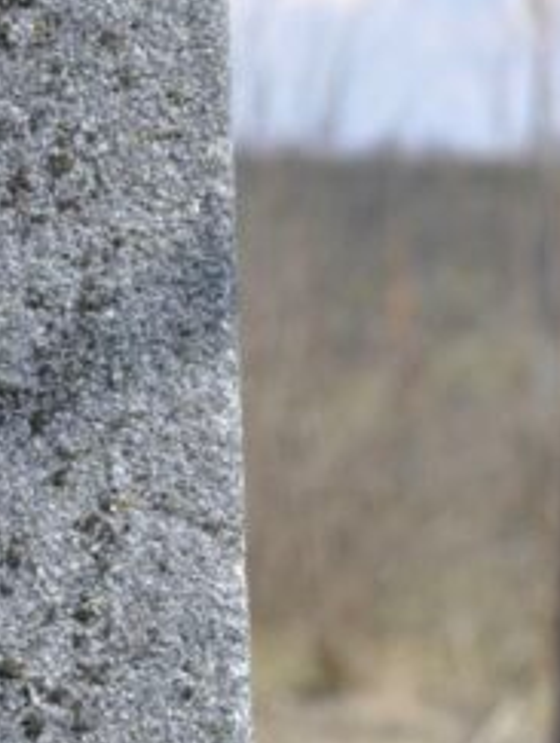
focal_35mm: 303
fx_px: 6519
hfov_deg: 4.8
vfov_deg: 6.5
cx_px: -753
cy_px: 474
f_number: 9
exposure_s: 1/320
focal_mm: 50
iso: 200
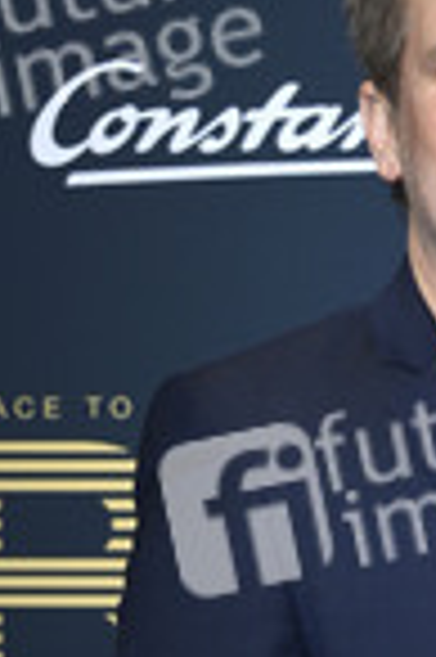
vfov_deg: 9.1
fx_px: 4079
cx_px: 521
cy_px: 716
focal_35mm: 224
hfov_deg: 6.1
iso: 320
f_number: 5.6
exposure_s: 1/250
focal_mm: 82
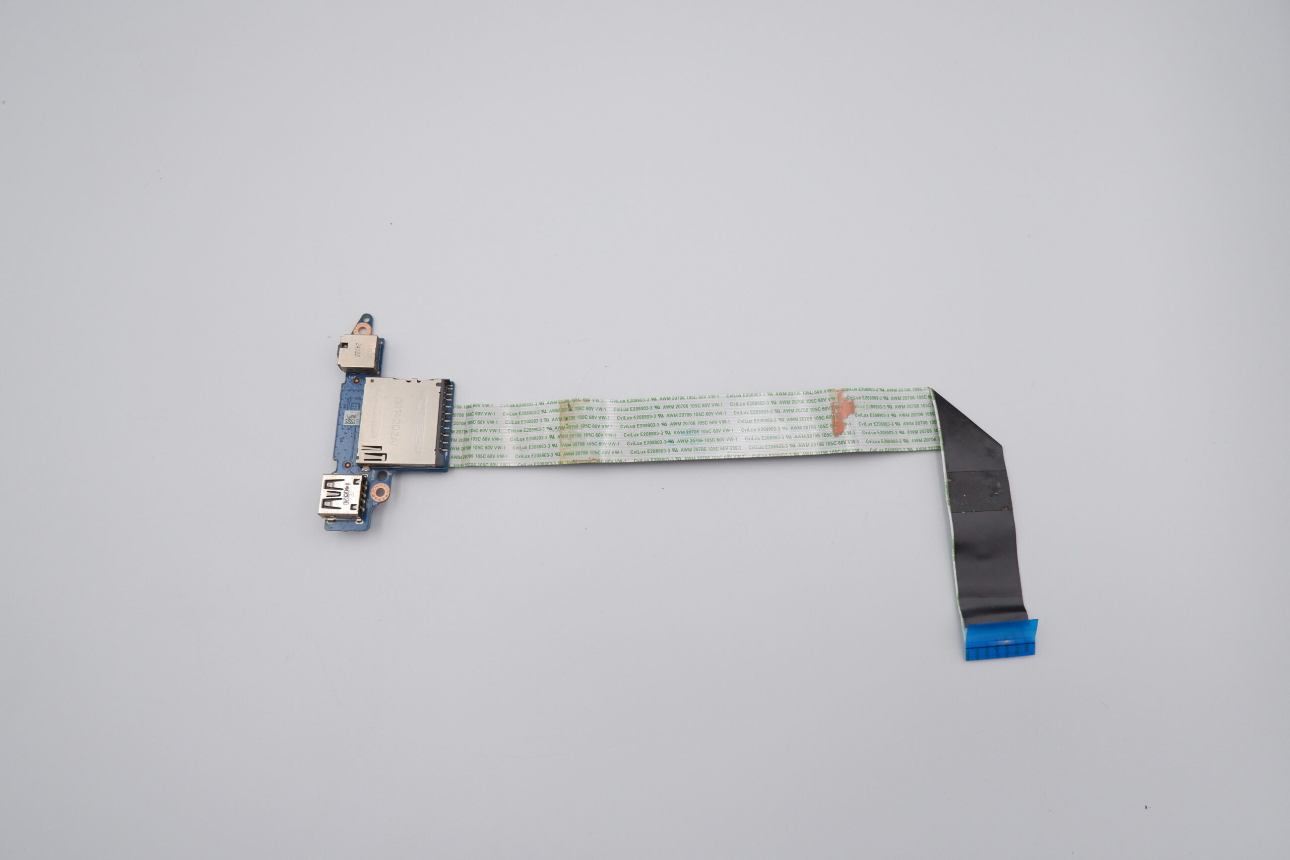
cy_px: 430
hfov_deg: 76.1
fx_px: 824
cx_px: 645
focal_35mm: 23
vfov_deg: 55.1
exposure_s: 1/480
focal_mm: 15
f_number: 7.1
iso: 1250
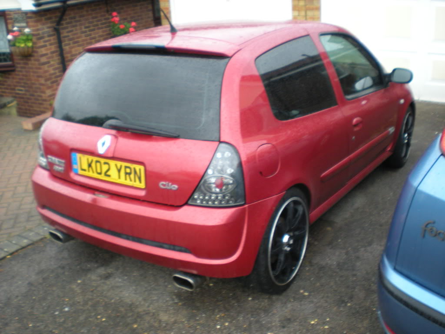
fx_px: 489
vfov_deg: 37.7
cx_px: 222
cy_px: 167
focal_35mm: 38
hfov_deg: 49.0
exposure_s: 1/58.3
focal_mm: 6.3
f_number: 3.1
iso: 200
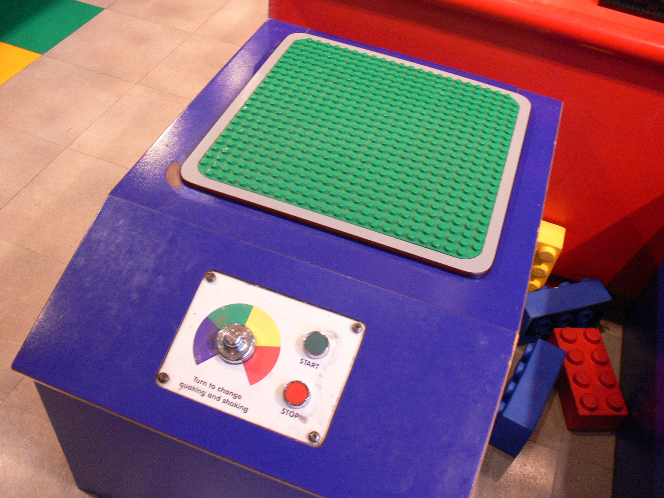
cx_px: 332
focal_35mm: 35
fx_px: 671
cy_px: 249
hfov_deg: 52.6
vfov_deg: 40.7
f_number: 2.8
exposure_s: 1/13
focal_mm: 7.4
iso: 200
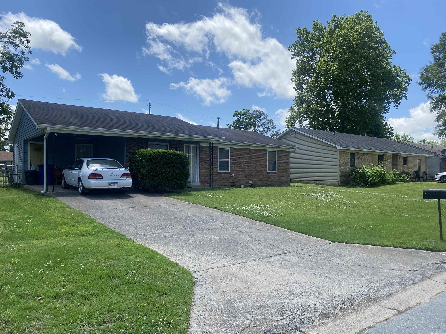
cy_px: 167
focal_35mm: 26
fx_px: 335
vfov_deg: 53.1
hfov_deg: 67.3
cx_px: 223
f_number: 1.8
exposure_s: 1/2625
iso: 32
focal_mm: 4.25
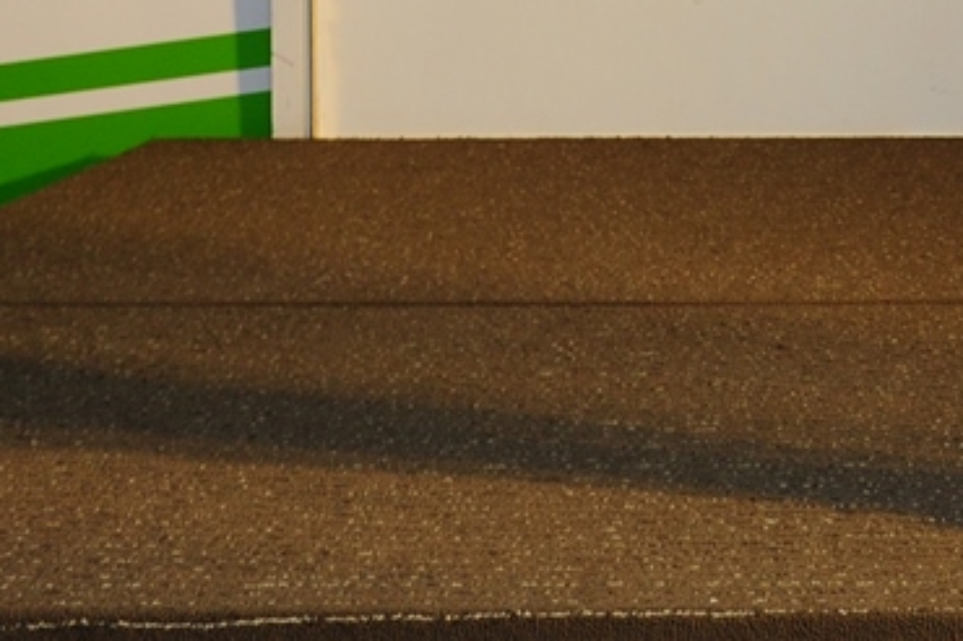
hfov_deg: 15.2
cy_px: -438
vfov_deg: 10.3
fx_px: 3394
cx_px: 1336
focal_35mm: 127
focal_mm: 34
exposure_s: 1/160
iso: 800
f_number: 6.3
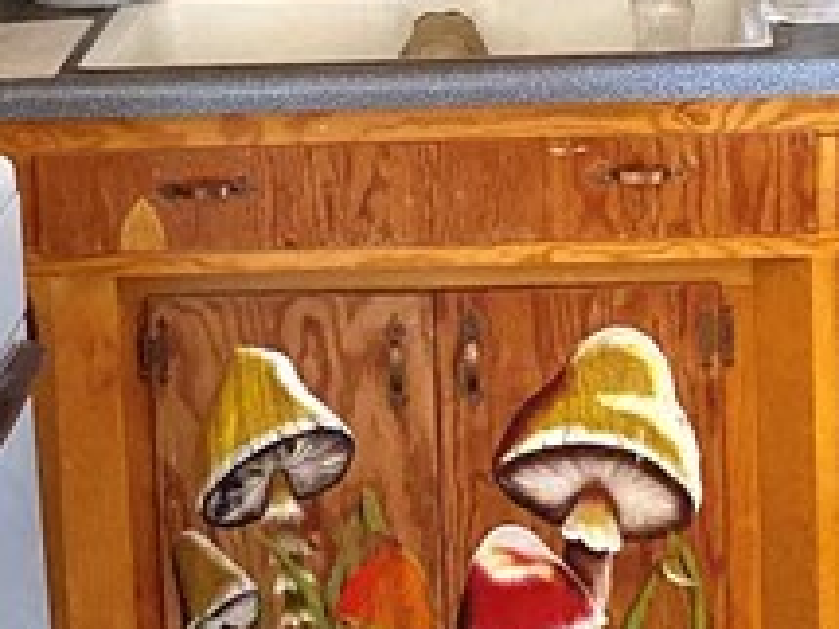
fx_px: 3004
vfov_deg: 11.7
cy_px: -94
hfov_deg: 15.9
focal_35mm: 124
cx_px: 492
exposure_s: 1/54
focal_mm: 4.25
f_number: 1.8
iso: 500
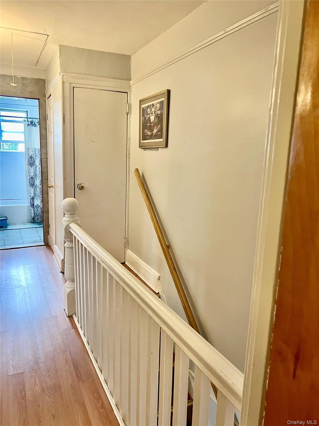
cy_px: 213
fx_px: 319
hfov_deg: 53.1
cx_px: 160
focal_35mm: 26
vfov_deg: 67.3
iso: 250
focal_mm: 5.7
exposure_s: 1/60
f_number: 1.5
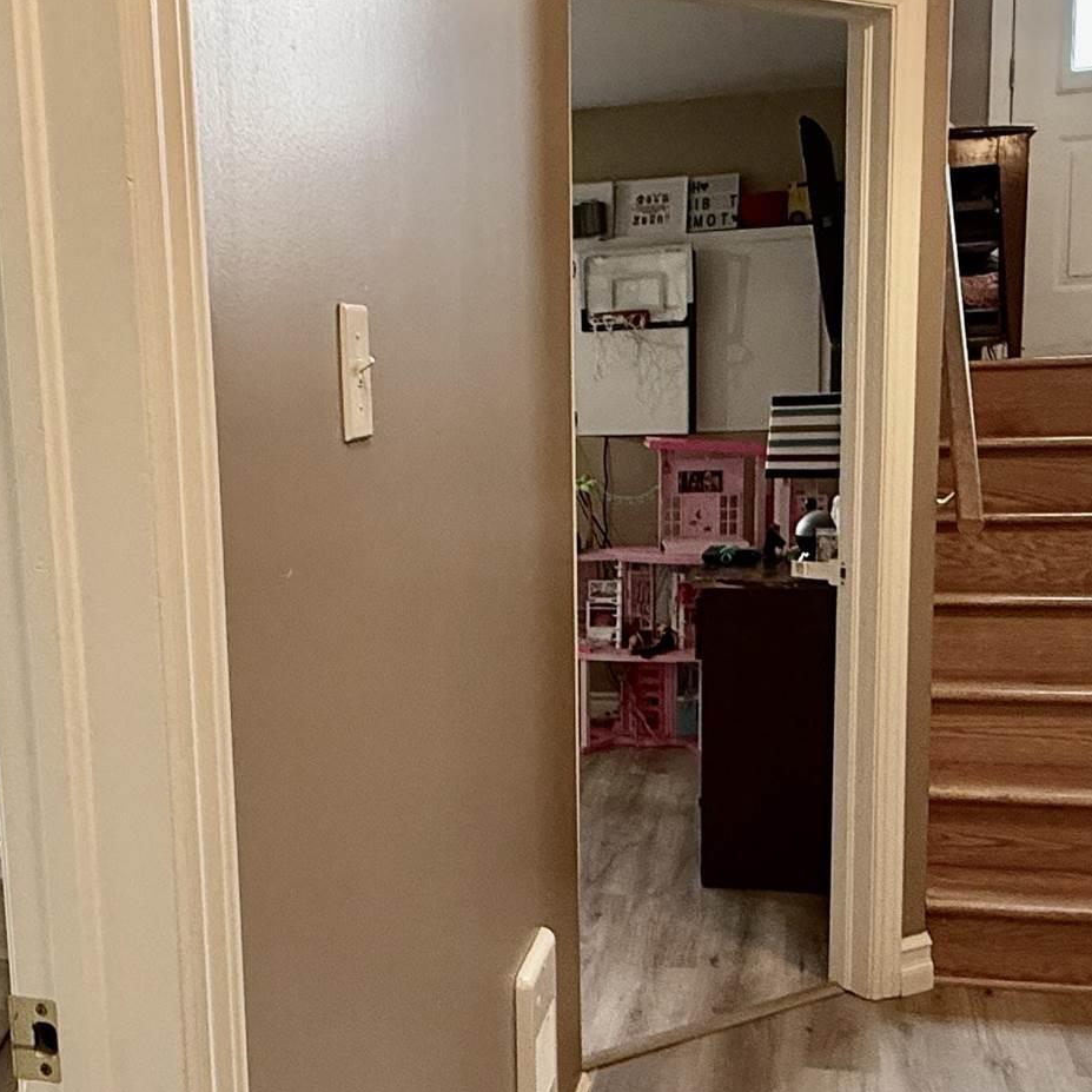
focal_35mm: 41
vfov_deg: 40.8
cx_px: 403
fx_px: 1463
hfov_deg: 40.6
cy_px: 634
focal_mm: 2.22
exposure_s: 1/120
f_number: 2.2
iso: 250
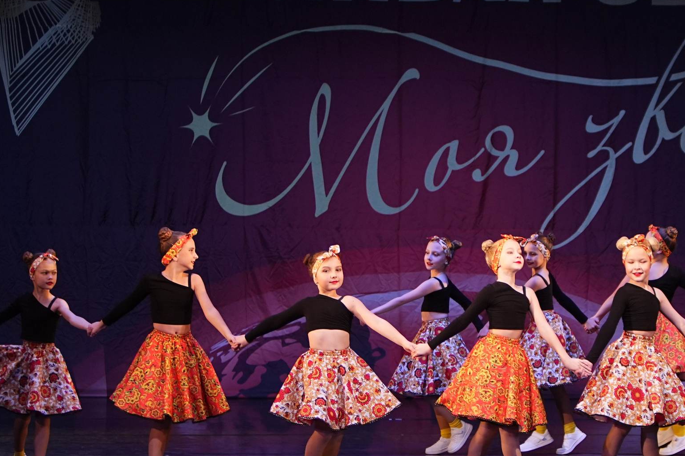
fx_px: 3311
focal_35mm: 174
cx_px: 451
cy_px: 202
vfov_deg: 7.9
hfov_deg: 11.8
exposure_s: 1/400
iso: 1000
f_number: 2.8
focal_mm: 70
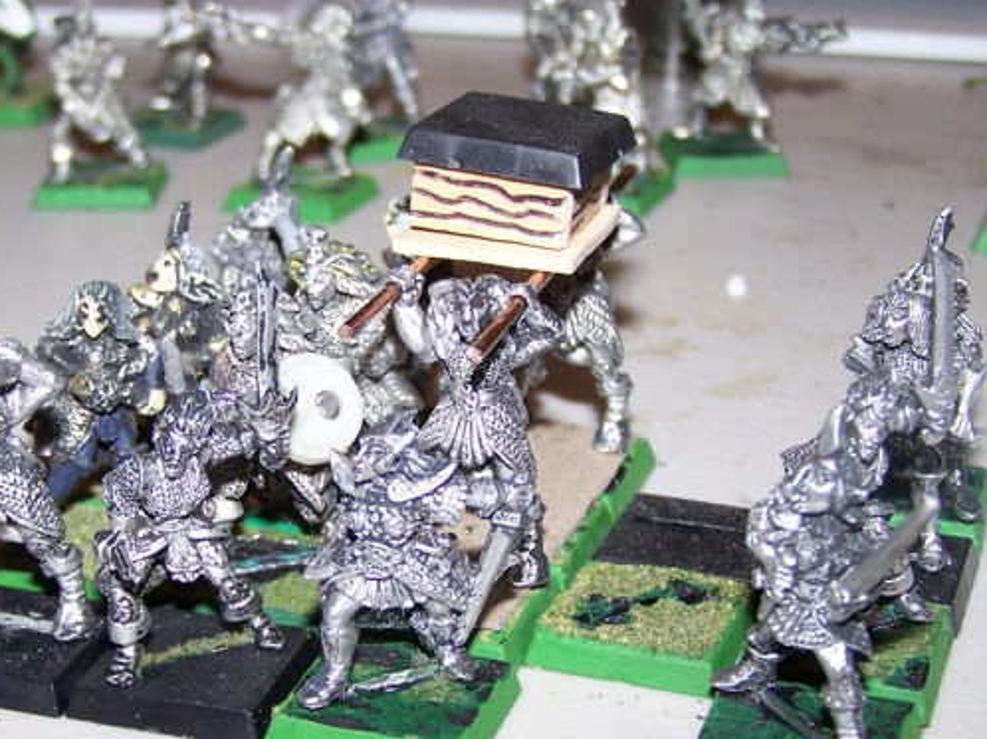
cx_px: 323
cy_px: 446
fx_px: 2337
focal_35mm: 82
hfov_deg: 23.7
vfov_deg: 18.0
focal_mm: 8.5
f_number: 3
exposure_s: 1/60
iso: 80
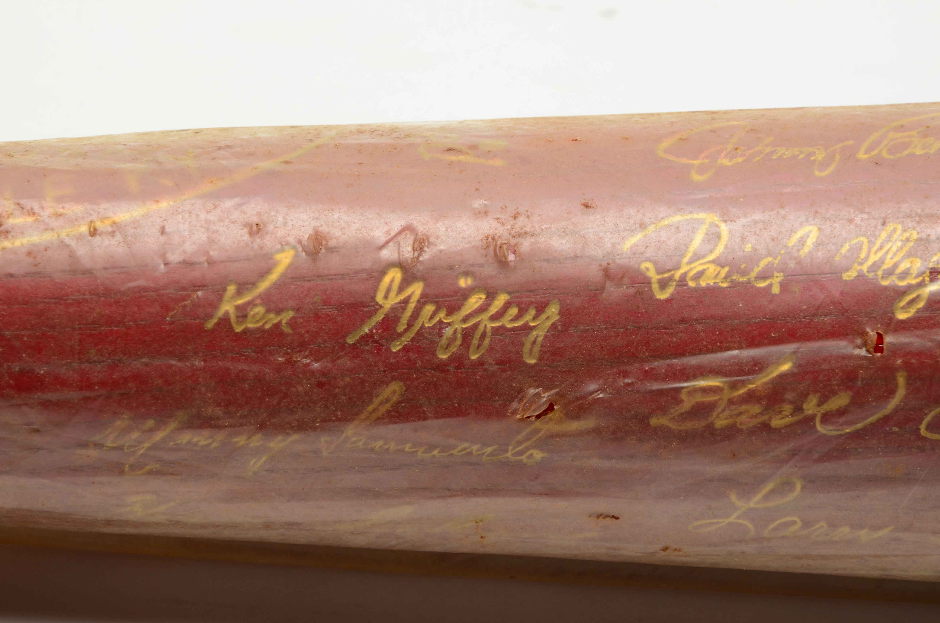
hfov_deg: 13.1
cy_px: 312
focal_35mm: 158
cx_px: 470
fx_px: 4104
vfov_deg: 8.7
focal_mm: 105
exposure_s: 1/160
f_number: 18
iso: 200
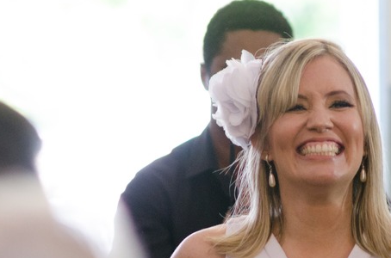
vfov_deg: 4.0
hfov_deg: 6.1
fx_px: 3654
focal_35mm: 337
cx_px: 327
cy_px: 158
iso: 800
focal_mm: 85
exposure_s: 1/180
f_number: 2.8
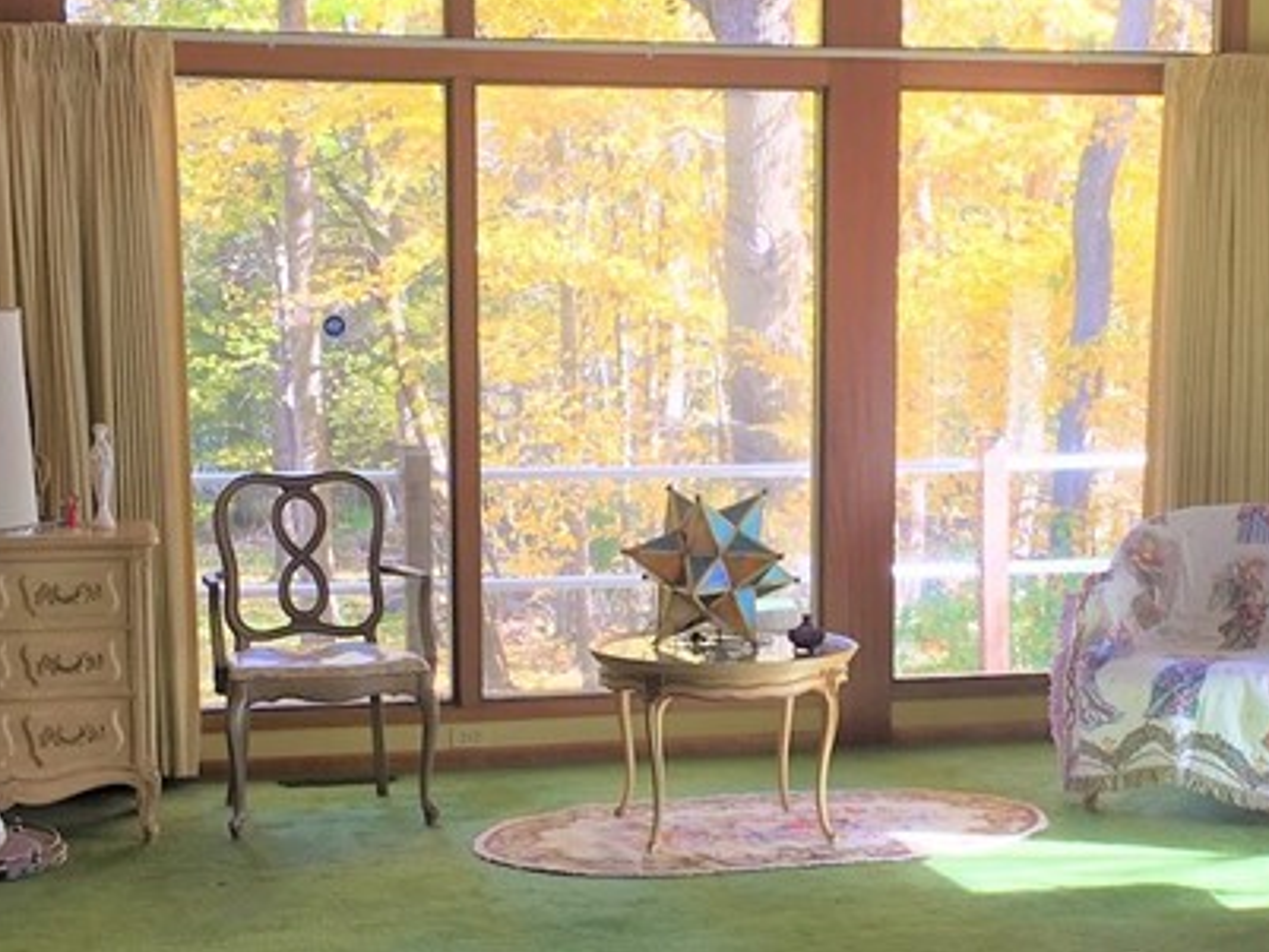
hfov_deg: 26.2
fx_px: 2714
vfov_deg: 19.8
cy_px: 629
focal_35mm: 74
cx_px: 810
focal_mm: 4.15
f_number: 2.2
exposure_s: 1/60
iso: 25
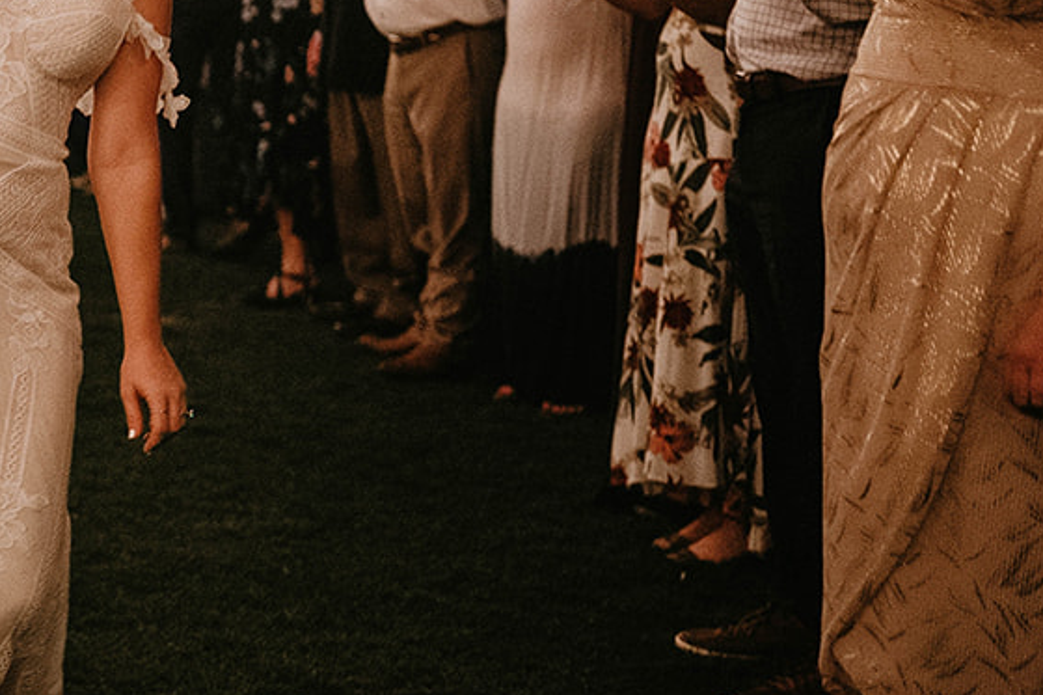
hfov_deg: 19.1
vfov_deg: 13.7
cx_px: -257
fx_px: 2896
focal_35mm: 100
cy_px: 221
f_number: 1.4
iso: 3200
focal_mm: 35
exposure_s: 1/125
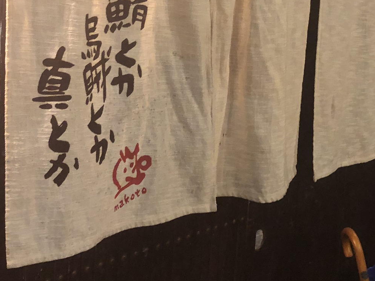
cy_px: 47
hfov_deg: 33.2
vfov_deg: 24.7
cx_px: 199
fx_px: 628
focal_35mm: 58
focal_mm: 4
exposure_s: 1/8
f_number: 1.8
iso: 100
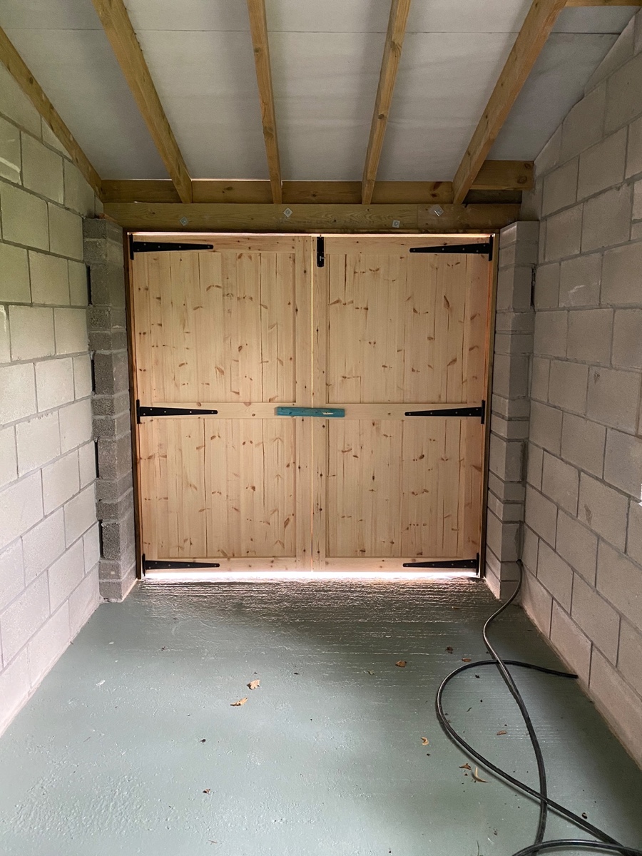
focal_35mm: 26
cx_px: 321
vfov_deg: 67.3
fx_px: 643
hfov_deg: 53.1
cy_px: 428
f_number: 1.8
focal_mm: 4.25
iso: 640
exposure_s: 1/40
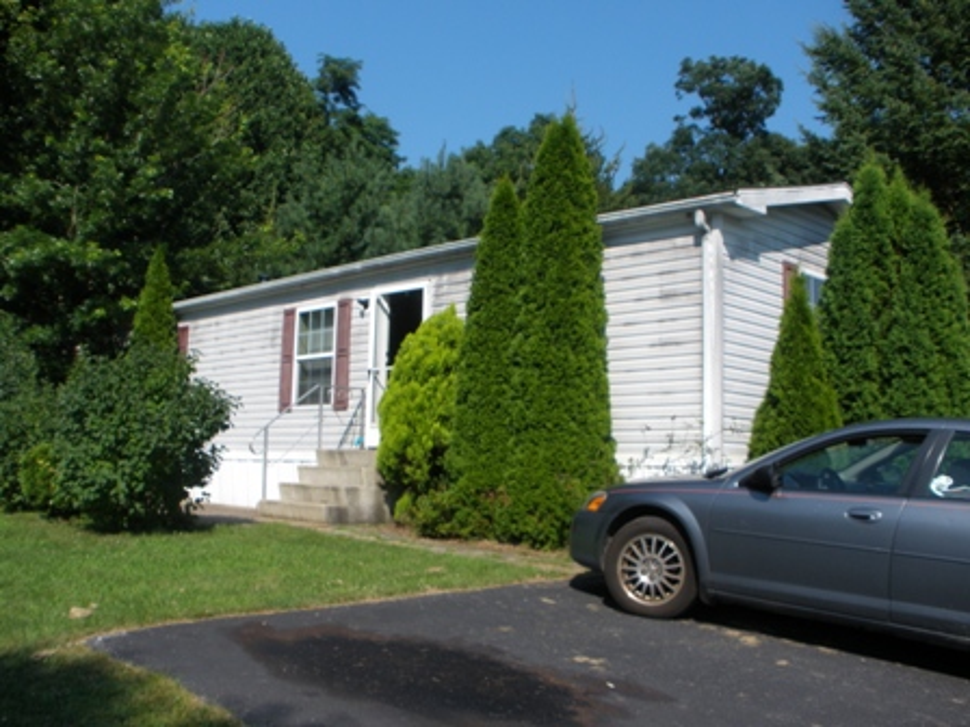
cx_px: 485
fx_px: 1009
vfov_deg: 39.7
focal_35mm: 36
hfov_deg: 51.4
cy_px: 364
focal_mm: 6.3
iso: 80
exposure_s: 1/400
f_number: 5.6
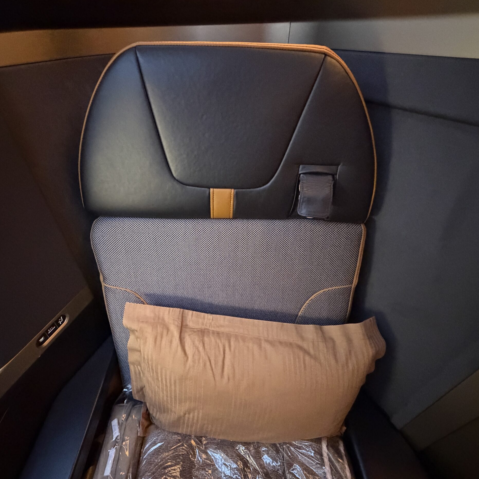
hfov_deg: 83.8
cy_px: 236
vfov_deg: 84.0
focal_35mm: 17
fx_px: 266
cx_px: 222
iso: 1600
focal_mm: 2.22
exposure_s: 1/32
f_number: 2.2
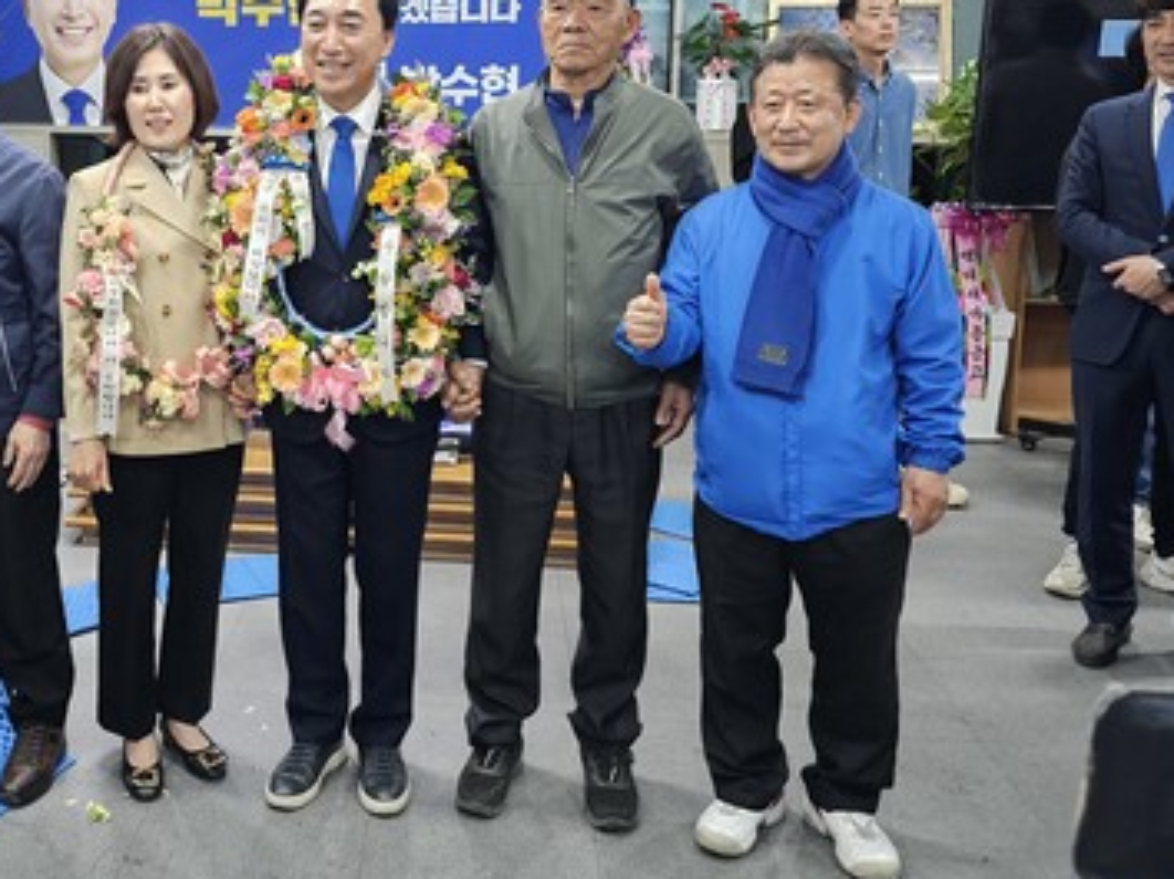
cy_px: 265
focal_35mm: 39
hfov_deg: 46.4
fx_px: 1322
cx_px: 315
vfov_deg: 36.2
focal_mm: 6.3
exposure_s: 1/120
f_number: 1.7
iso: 1000
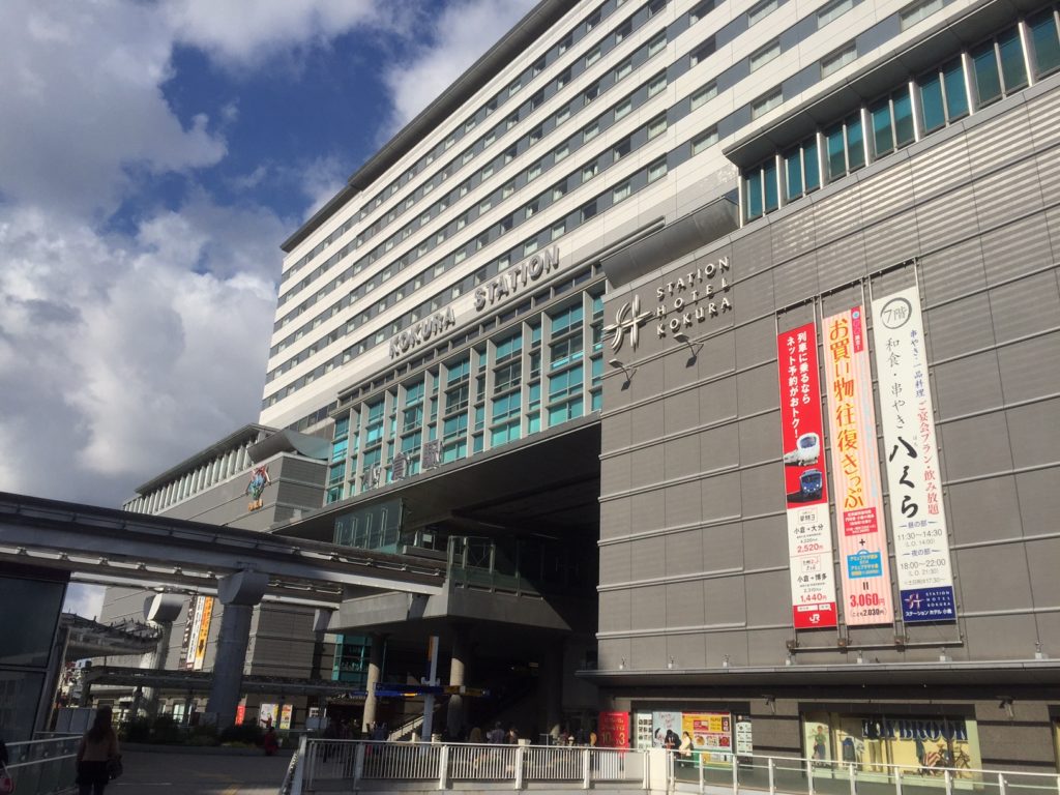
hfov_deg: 61.7
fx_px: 888
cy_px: 398
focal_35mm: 29
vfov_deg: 48.2
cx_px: 530
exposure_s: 1/4950
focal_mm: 4.15
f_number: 2.2
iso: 32
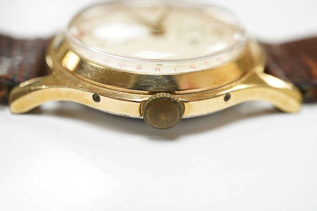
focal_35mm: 46
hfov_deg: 42.7
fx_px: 405
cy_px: 104
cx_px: 160
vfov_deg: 29.3
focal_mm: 30
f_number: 9
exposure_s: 1/125
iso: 1250
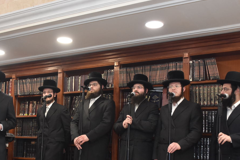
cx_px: 103
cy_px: 116
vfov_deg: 24.9
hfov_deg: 36.9
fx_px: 359
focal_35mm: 54
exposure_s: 1/100
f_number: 5.6
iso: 1600
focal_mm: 23
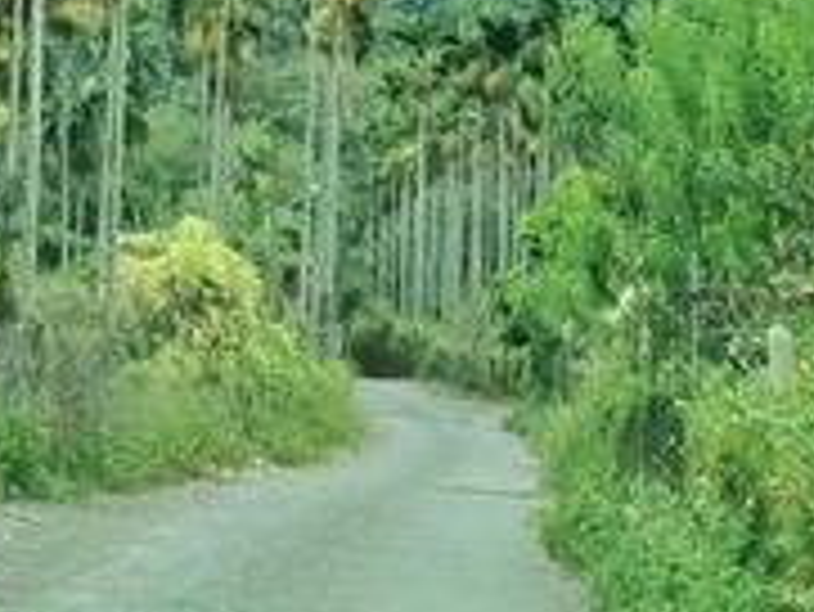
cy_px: -284
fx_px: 1953
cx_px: 202
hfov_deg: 23.3
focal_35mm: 83
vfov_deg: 16.4
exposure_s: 1/150
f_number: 1.8
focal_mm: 4.6
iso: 32
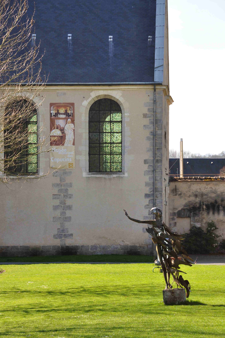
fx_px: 1349
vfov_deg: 14.3
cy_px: 169
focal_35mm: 144
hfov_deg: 9.5
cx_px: 112
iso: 200
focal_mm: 95
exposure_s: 1/160
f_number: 9
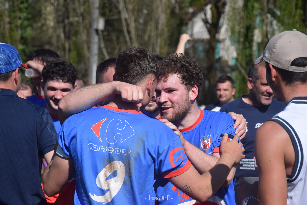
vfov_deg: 8.7
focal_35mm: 158
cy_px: 102
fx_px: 1343
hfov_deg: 13.0
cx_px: 154
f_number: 7.1
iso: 400
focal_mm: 105
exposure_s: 1/1600
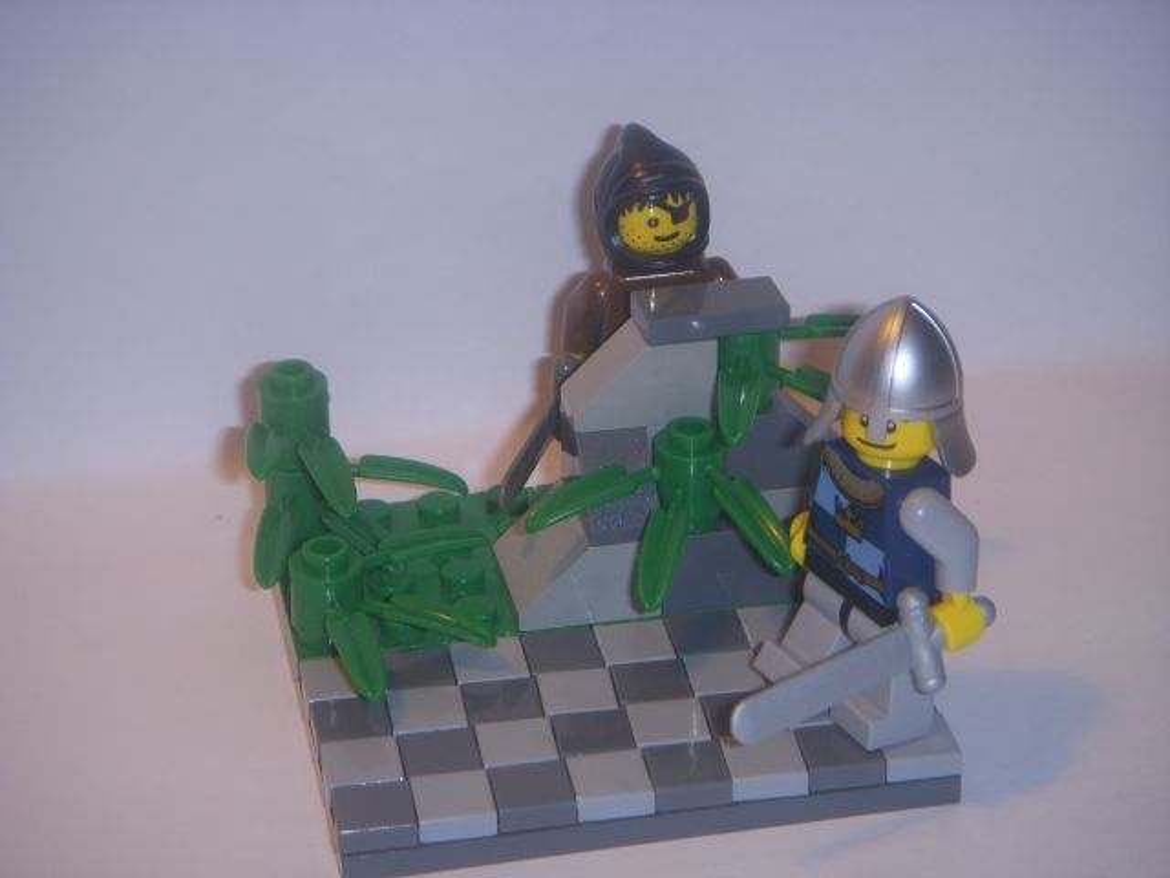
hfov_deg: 17.3
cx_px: 585
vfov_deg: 13.0
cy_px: 439
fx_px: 3853
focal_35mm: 114
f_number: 4.2
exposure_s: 1/60
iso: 100
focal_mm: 18.9
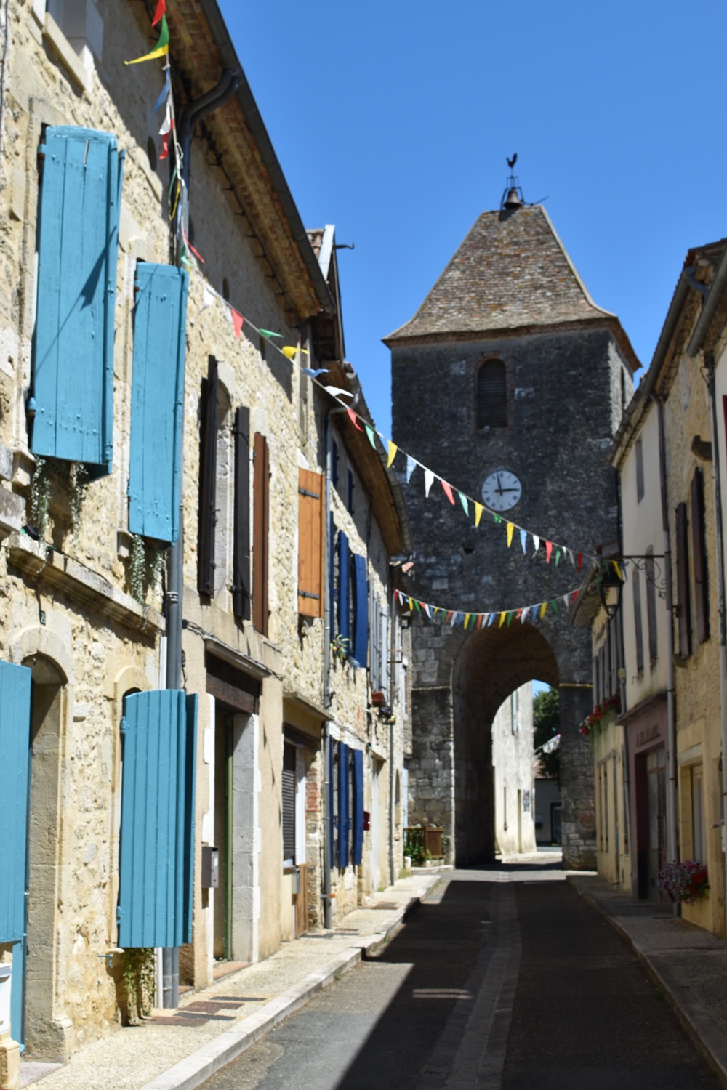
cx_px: 364
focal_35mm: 52
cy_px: 545
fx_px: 1590
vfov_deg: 37.9
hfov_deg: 25.8
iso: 100
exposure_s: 1/250
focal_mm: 35
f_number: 8
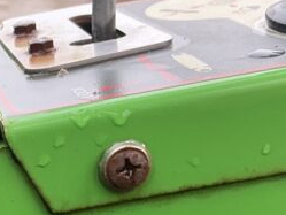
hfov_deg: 15.7
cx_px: -142
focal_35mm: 115
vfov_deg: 12.4
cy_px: 301
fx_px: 951
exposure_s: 1/82
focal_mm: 3
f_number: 1.8
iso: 64
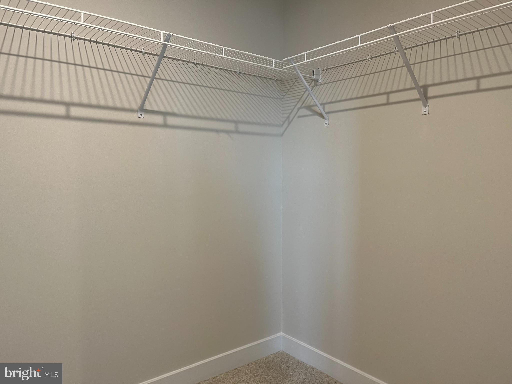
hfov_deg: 67.3
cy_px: 192
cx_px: 256
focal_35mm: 26
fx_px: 385
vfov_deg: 53.1
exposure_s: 1/60
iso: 80
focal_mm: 5.1
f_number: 1.6
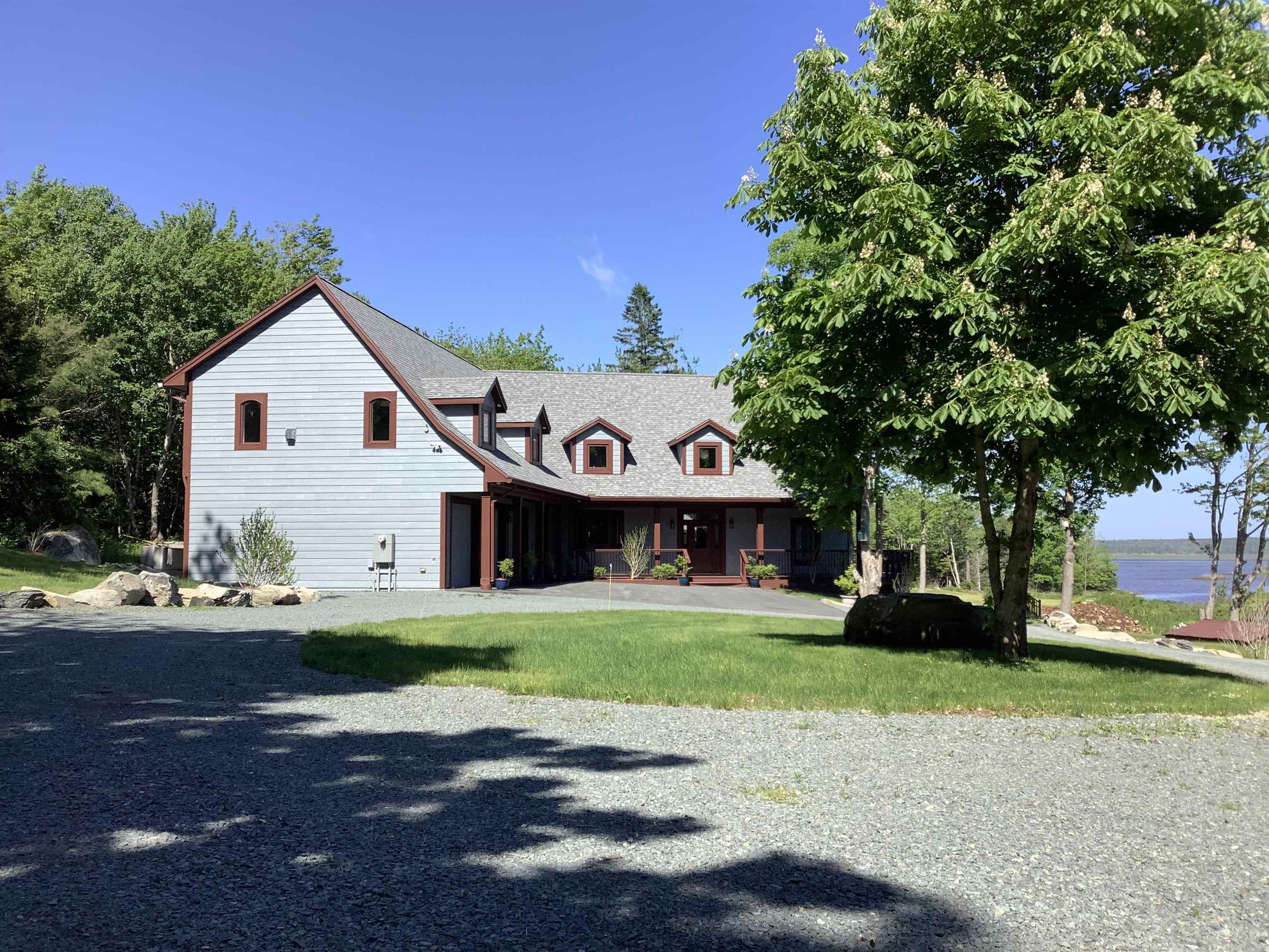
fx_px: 1136
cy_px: 476
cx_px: 634
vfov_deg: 45.4
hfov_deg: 58.4
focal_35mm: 31
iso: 25
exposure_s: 1/1058
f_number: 2.4
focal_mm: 3.3
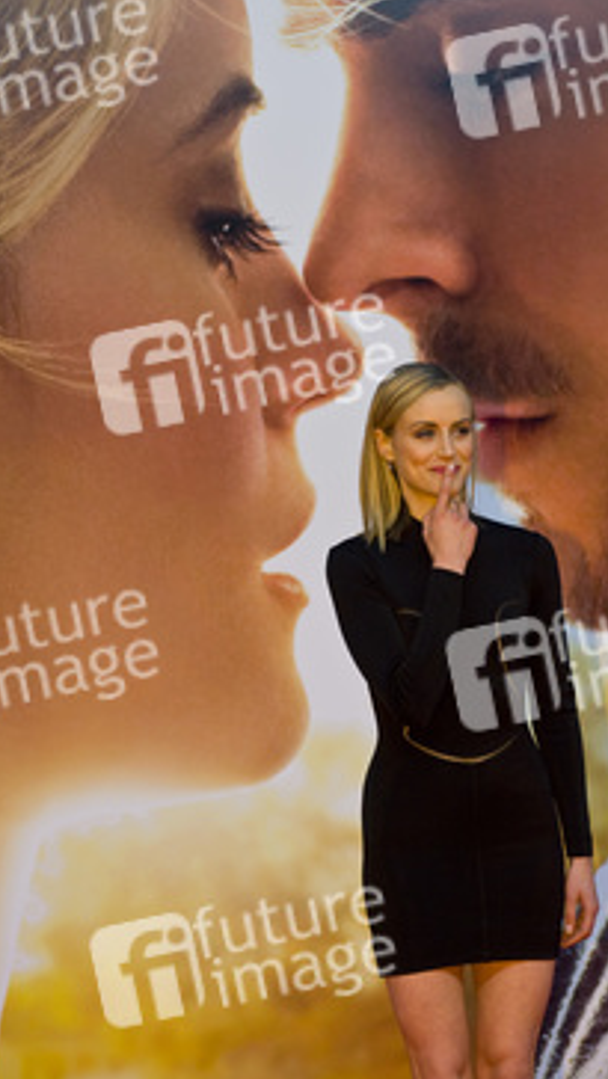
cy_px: 513
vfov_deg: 23.2
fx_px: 2634
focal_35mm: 92
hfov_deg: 13.2
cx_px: 329
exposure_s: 1/400
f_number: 5
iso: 800
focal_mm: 80
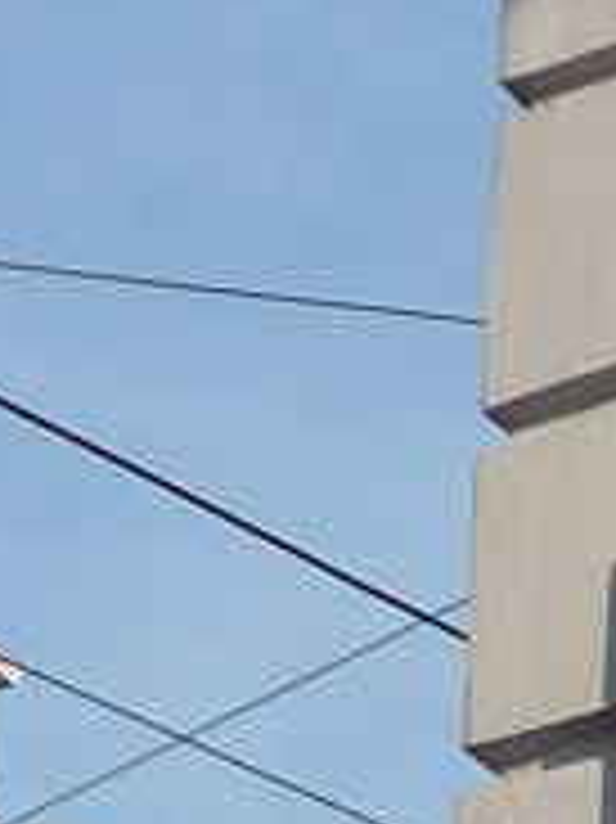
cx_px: 859
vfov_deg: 6.9
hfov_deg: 5.3
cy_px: 1639
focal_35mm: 279
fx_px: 6628
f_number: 4
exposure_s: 1/640
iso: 100
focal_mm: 5.8
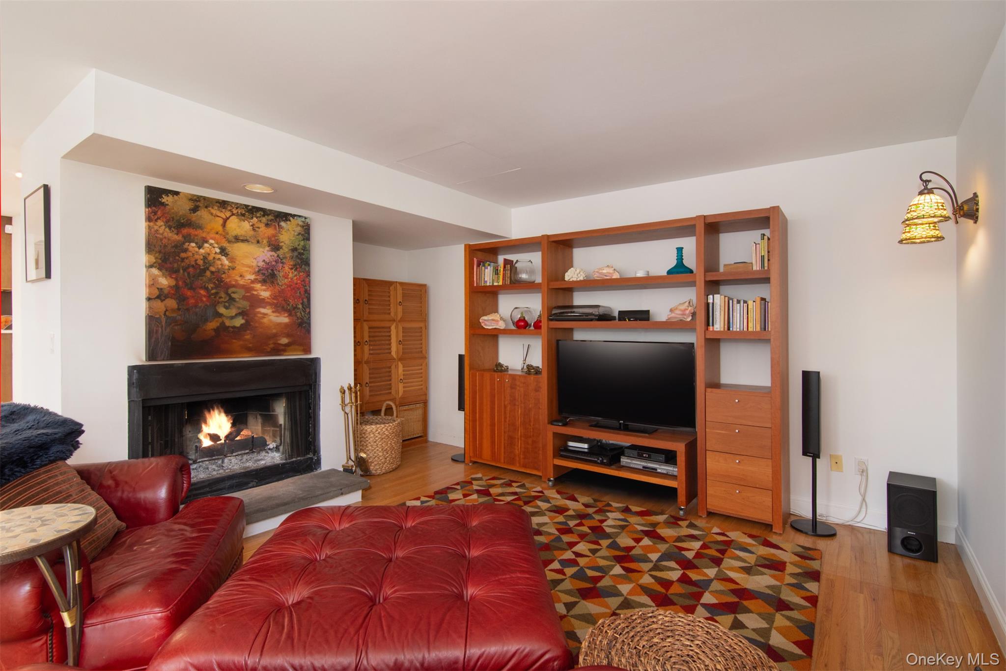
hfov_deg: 95.0
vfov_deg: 72.0
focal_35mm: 16
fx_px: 461
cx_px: 503
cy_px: 336
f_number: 8
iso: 640
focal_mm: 11
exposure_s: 1/20
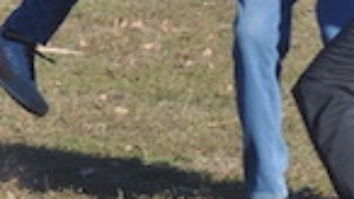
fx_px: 4710
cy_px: -78
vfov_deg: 2.4
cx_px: 68
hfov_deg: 4.3
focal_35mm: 502
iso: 200
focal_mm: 78
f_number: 4.5
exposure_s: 1/800
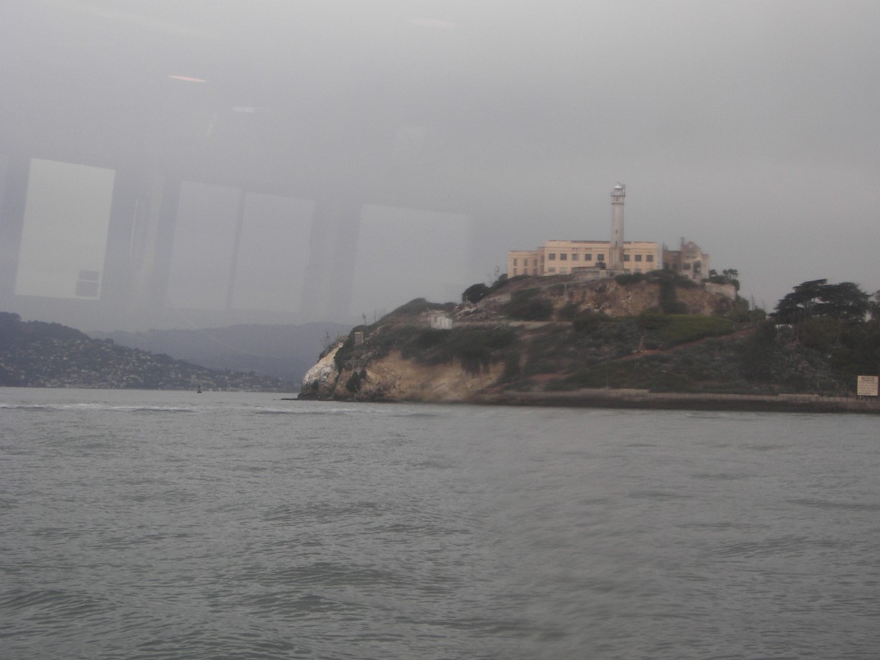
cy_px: 333
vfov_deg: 20.7
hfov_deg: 27.4
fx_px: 1805
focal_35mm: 71
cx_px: 504
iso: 64
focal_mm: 9.6
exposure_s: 1/200
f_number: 2.8
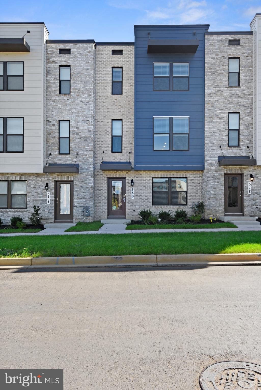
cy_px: 195
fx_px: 315
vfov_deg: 63.6
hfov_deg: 45.0
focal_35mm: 29
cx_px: 130
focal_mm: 29
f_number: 9
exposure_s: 1/250
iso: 400
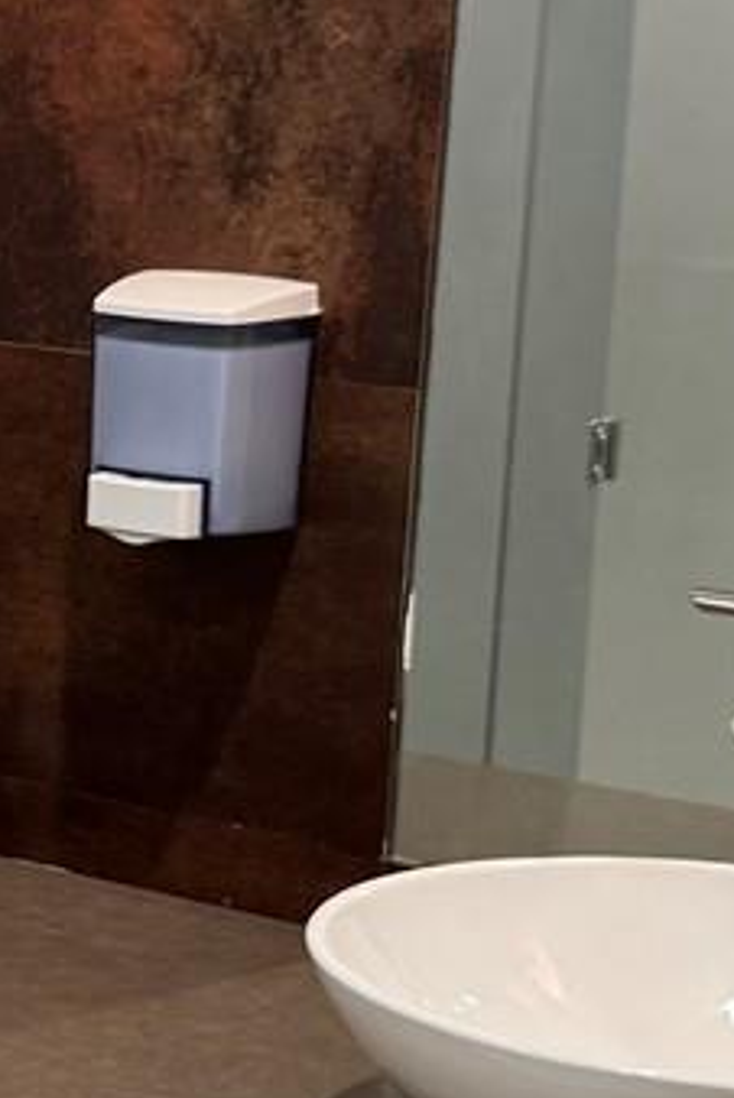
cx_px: -792
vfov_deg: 17.3
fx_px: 3601
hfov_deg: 10.6
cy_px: 439
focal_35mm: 118
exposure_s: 1/60
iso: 160
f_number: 1.78
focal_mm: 6.76
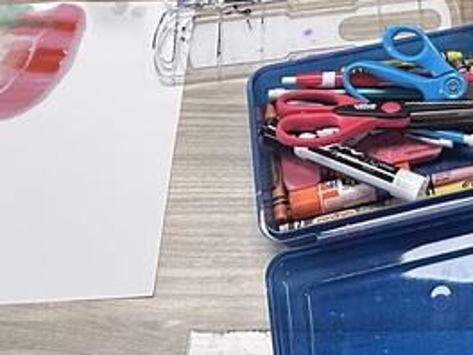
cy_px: -178
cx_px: 559
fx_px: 1271
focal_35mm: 93
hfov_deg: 19.9
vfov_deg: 14.8
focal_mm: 6.86
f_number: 1.78
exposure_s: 1/60
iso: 400
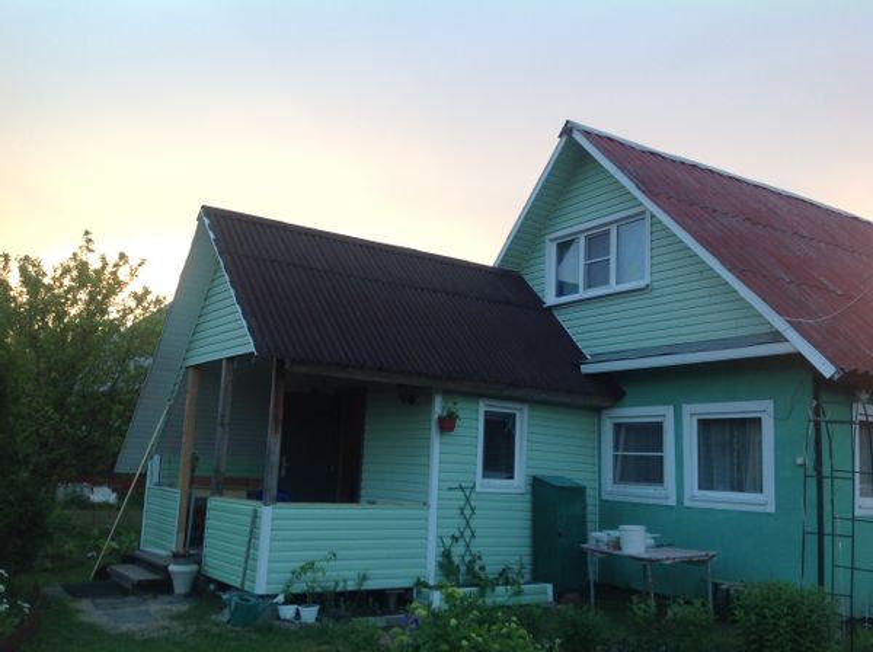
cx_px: 436
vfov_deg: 40.6
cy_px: 326
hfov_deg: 52.7
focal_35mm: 35
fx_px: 881
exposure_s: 1/60
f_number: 2.4
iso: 50
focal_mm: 4.28
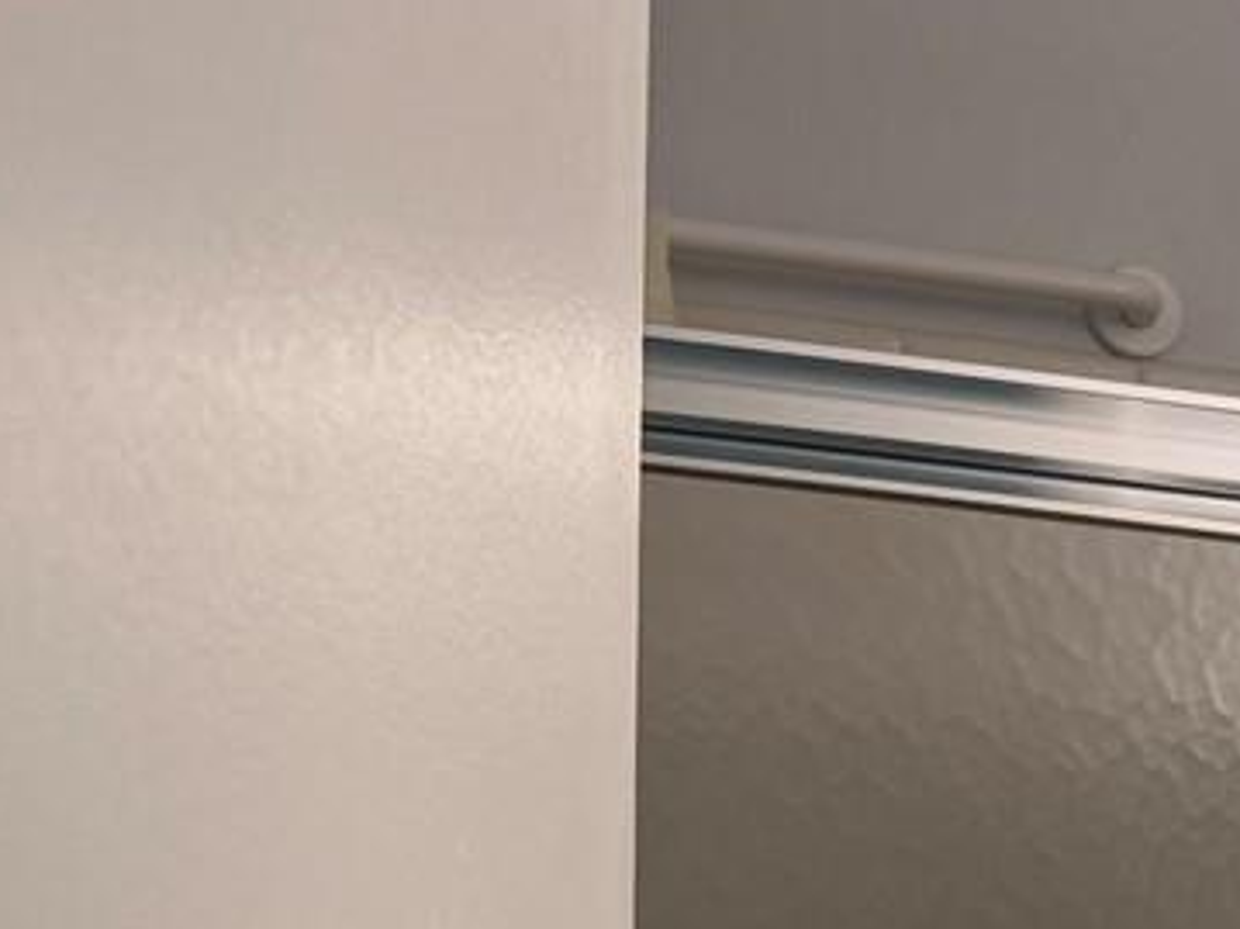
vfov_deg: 12.9
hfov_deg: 16.3
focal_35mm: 107
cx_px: 2000
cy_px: 1488
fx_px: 3832
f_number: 1.78
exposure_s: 1/60
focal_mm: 6.76
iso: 160
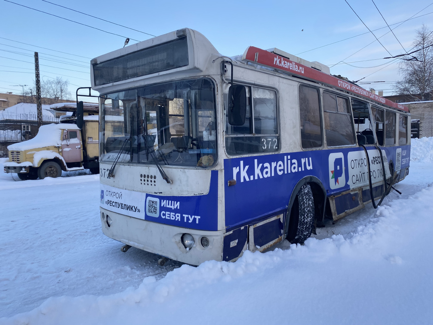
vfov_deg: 53.1
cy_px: 162
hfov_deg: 67.3
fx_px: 325
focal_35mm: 26
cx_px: 216
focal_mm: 4.25
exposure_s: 1/420
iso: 32
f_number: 1.8
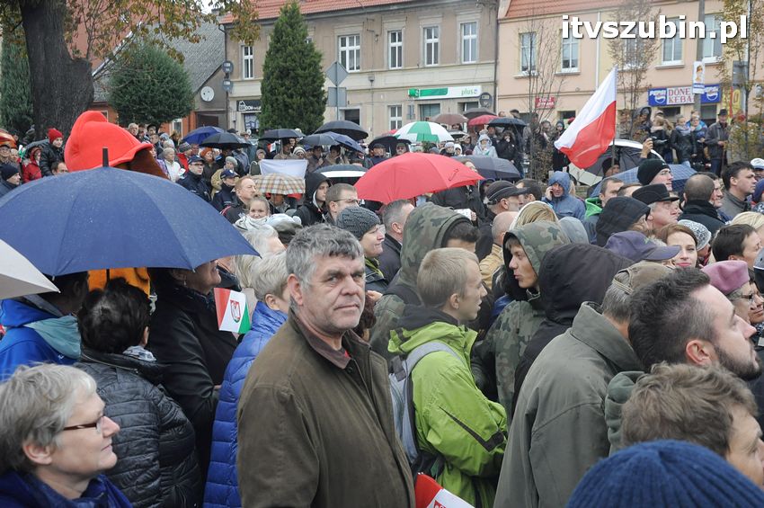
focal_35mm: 51
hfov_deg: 38.9
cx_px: 382
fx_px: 1081
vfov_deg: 26.4
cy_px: 254
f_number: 7.1
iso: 800
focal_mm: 34
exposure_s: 1/200
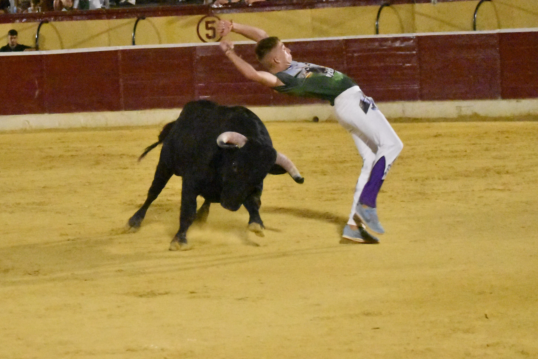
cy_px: 150
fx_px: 2552
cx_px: 211
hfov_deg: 12.0
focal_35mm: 171
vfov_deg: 8.0
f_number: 5
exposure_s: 1/400
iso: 25600
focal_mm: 75
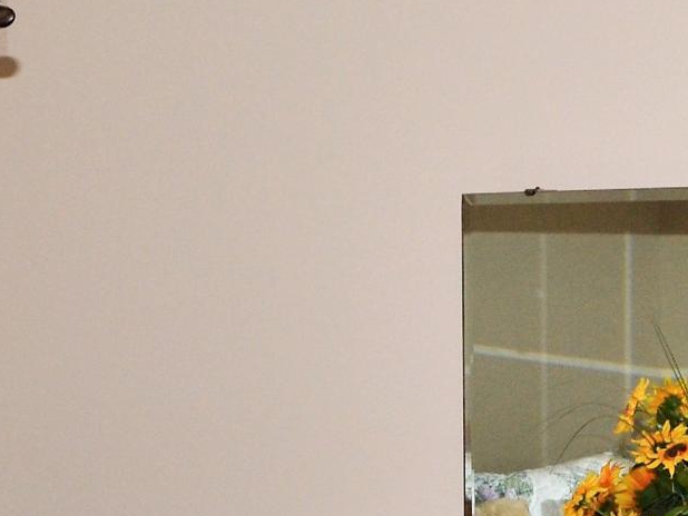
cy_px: 592
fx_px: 2505
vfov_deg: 11.6
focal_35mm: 126
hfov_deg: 15.6
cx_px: 328
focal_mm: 18
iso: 280
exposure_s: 1/60
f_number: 8
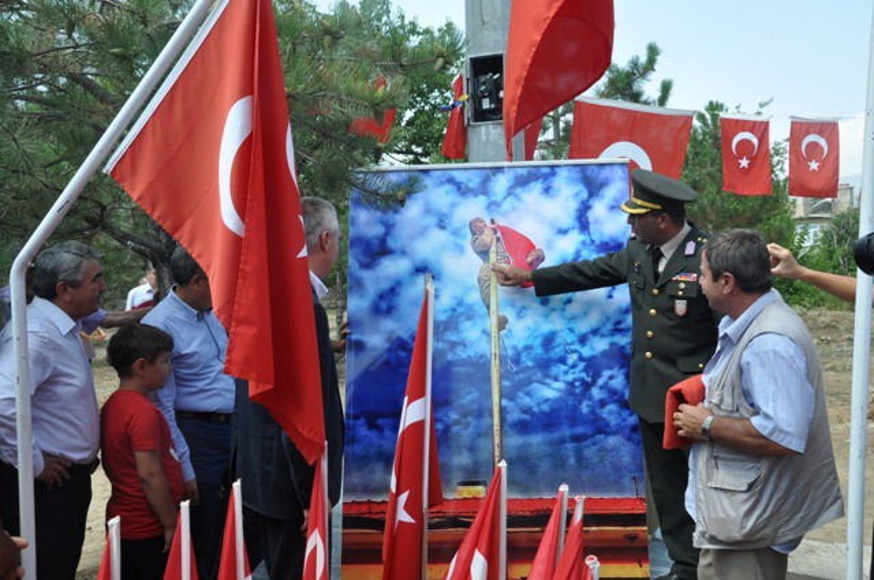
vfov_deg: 35.4
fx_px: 909
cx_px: 437
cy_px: 290
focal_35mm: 38
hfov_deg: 51.3
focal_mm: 25
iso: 320
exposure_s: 1/250
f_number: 8
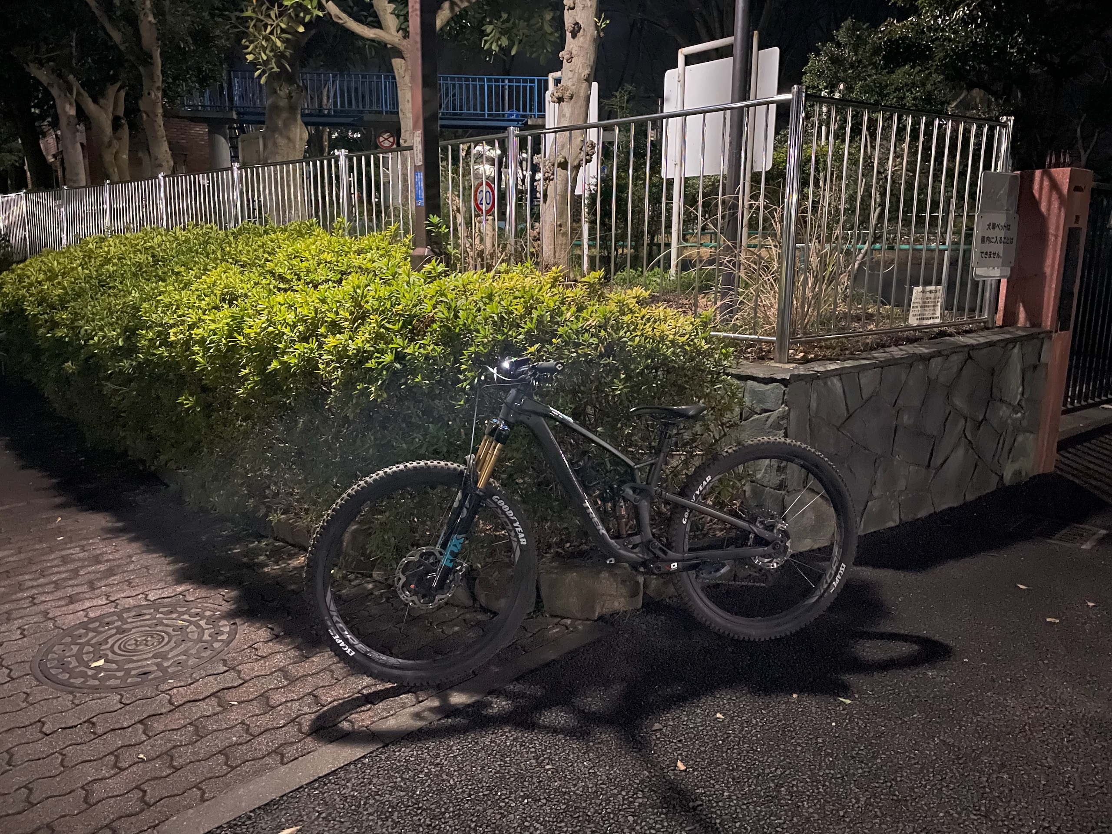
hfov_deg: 67.3
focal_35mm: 26
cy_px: 417
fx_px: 835
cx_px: 556
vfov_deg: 53.1
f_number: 1.6
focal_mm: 4.2
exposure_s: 1/14
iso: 2000
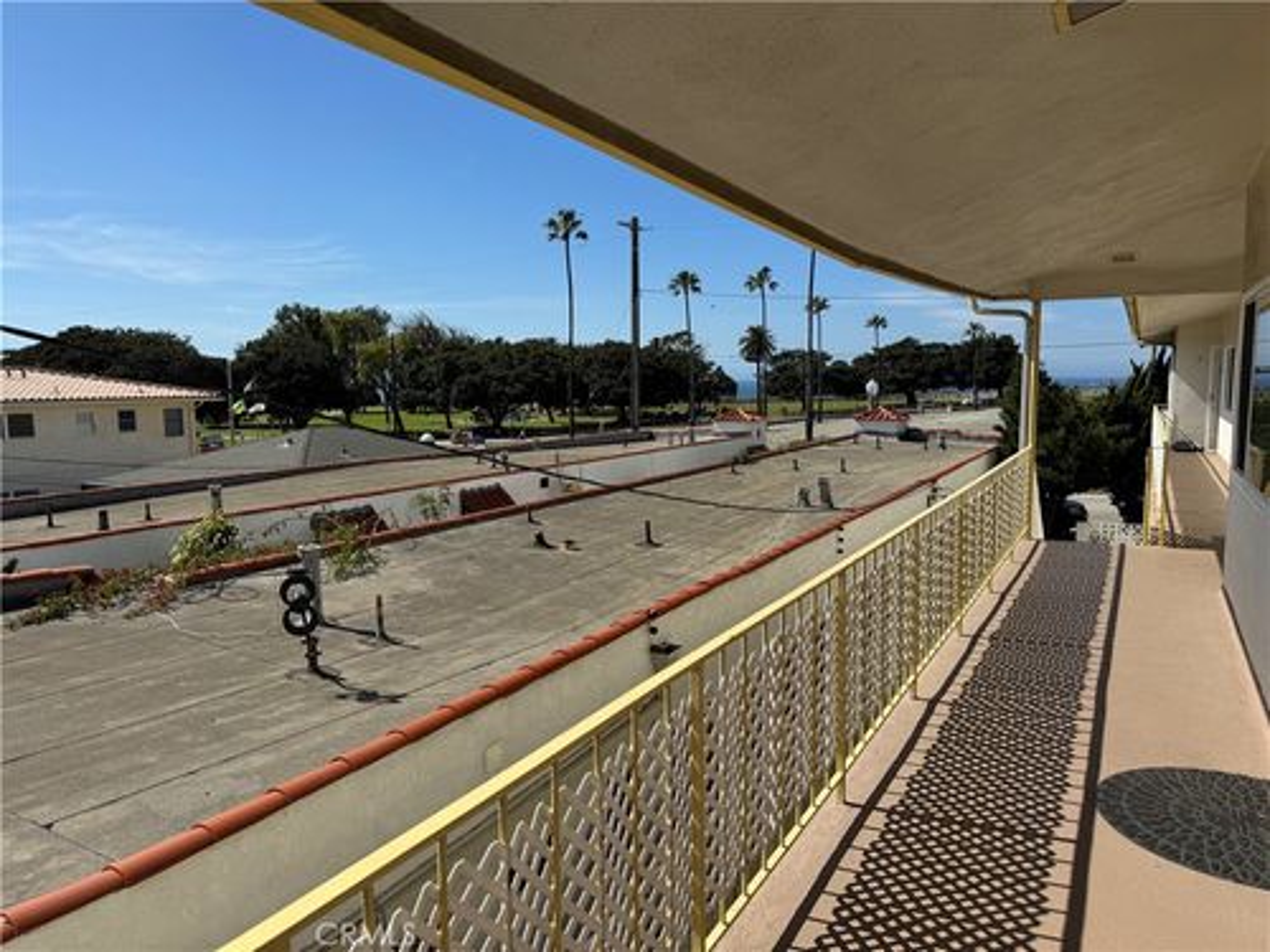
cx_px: 635
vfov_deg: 56.8
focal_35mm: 24
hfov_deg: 71.6
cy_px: 476
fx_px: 881
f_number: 1.78
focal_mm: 6.76
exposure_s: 1/7092
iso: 80
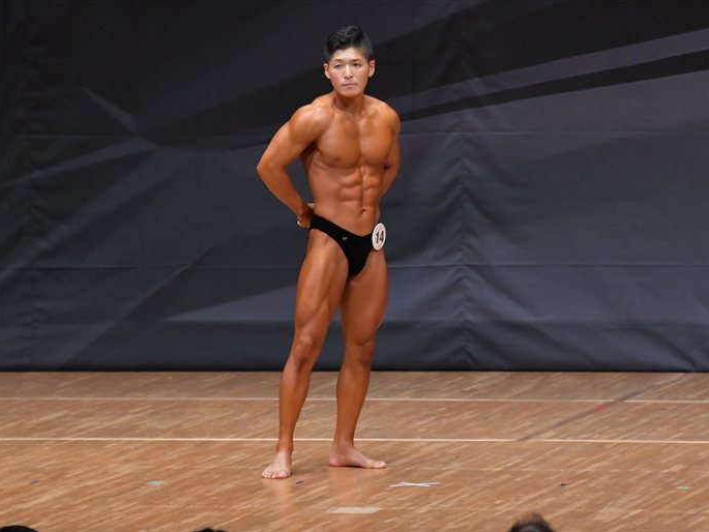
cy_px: 266
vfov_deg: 4.8
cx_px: 366
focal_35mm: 310
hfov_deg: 6.4
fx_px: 6350
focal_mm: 190
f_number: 5.6
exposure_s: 1/400
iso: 6400
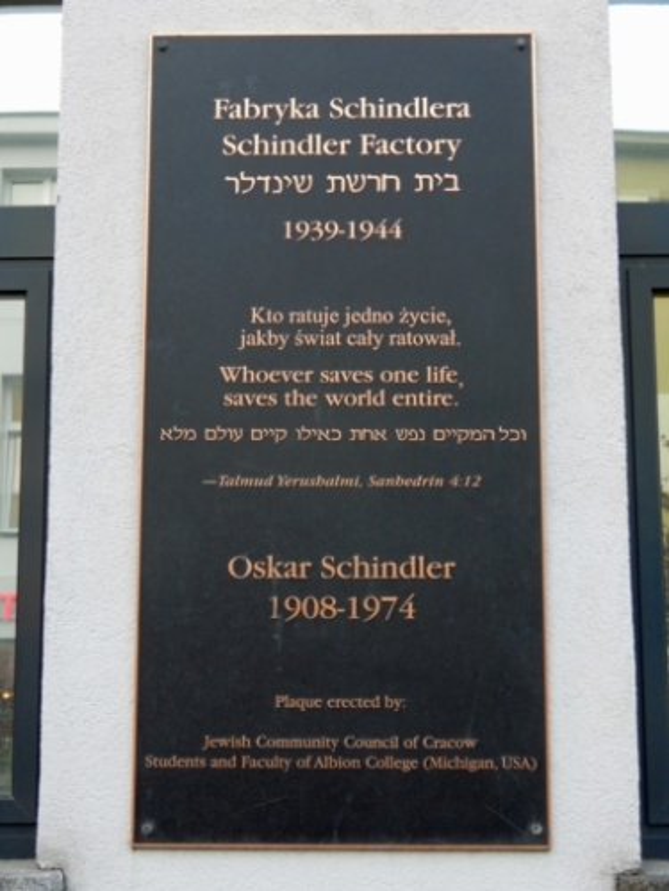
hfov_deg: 22.6
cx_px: 334
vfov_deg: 29.8
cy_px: 446
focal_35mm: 65
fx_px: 1675
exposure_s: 1/30
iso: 360
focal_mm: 11.6
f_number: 4.5
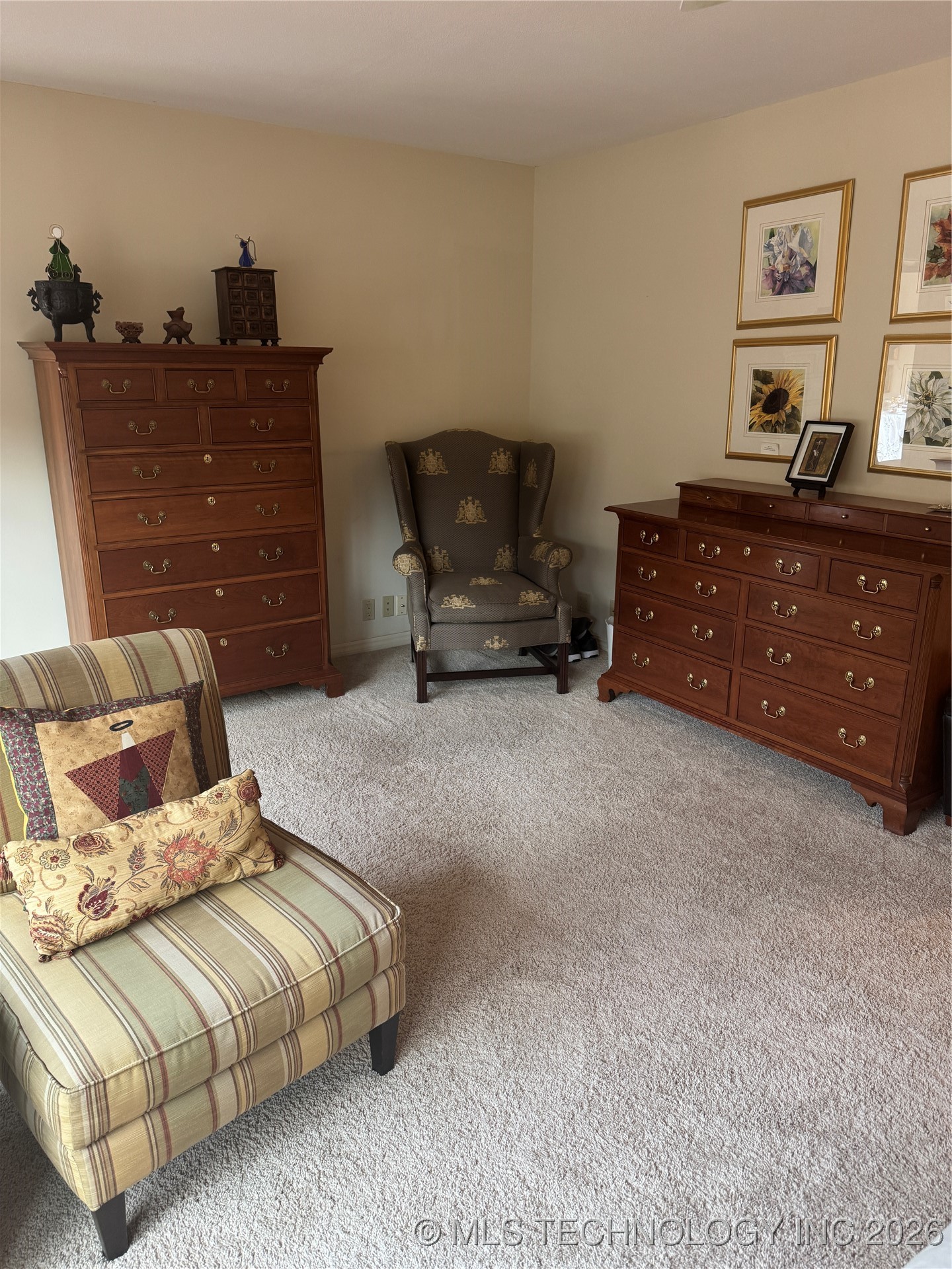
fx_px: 880
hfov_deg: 56.8
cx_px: 476
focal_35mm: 24
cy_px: 634
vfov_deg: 71.6
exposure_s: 1/60
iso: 160
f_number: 1.78
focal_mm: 6.76
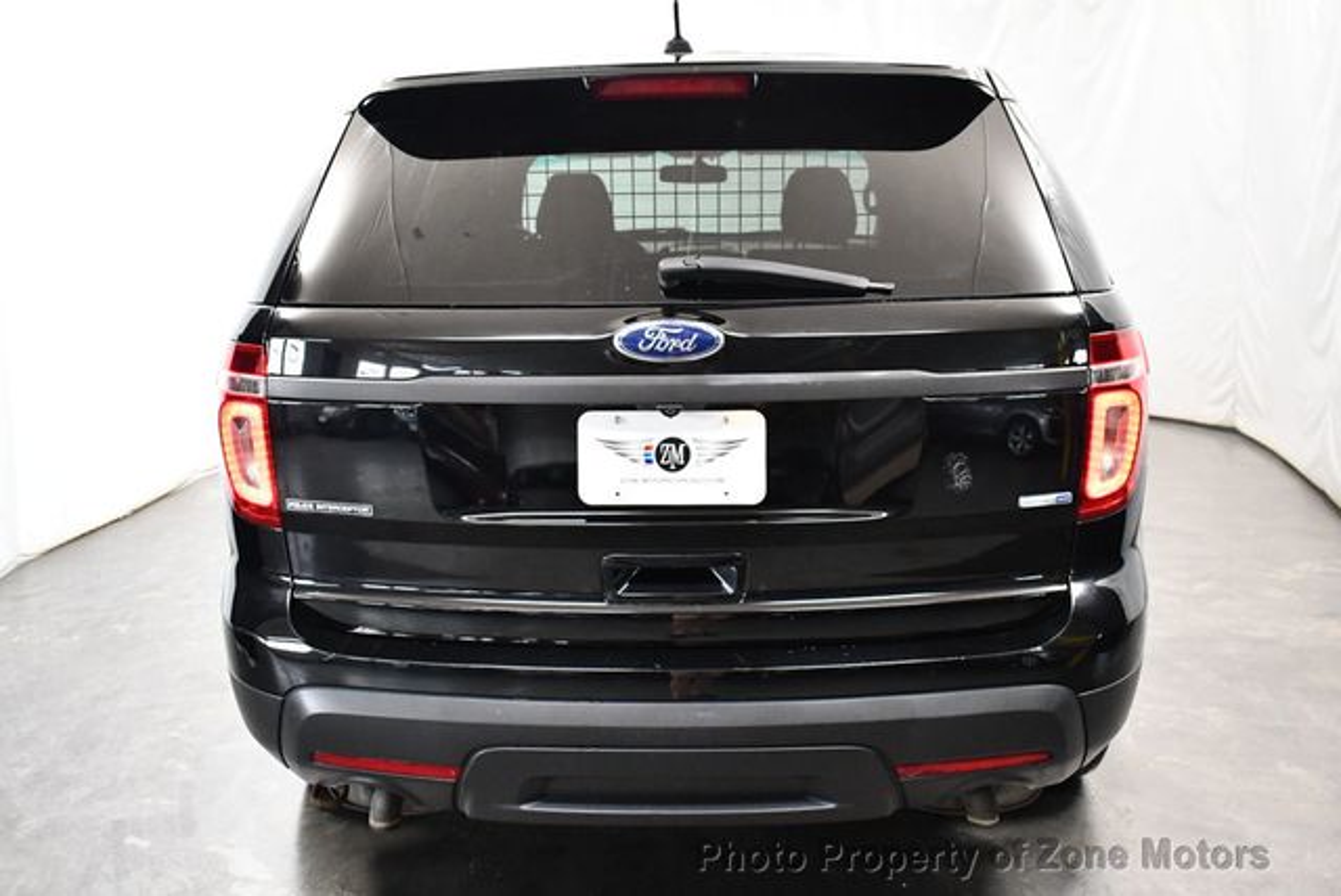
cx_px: 670
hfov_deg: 53.1
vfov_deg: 36.9
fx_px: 1342
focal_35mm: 36
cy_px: 448
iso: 3200
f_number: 3.5
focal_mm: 18
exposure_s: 1/125
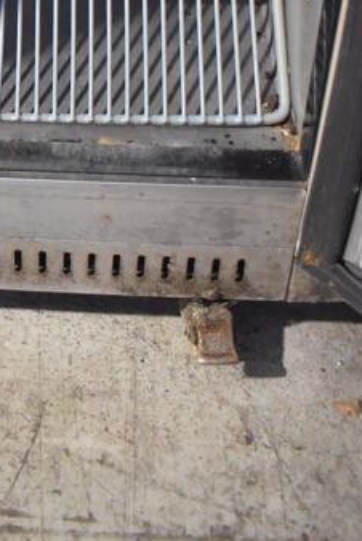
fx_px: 1099
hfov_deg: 18.0
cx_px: -40
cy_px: -180
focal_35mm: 73
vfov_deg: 24.0
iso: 3200
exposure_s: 1/30
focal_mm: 18
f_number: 3.5
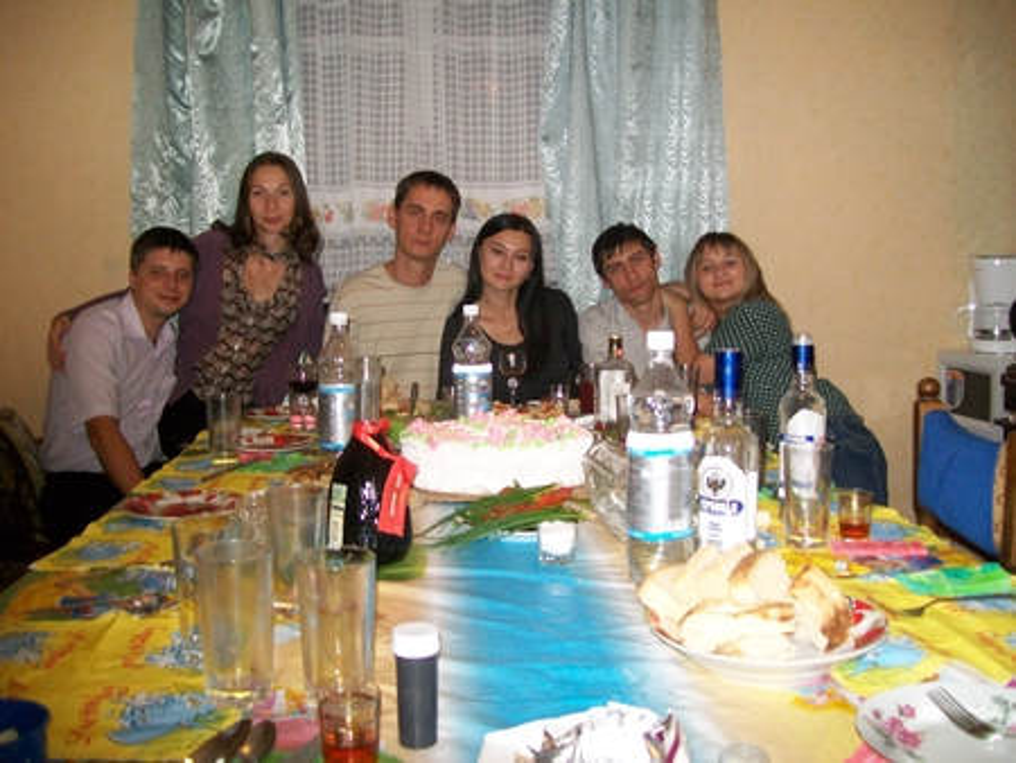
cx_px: 508
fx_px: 998
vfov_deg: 41.8
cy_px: 382
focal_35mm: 34
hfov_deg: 53.9
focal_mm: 6.1
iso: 160
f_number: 2.7
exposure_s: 1/60
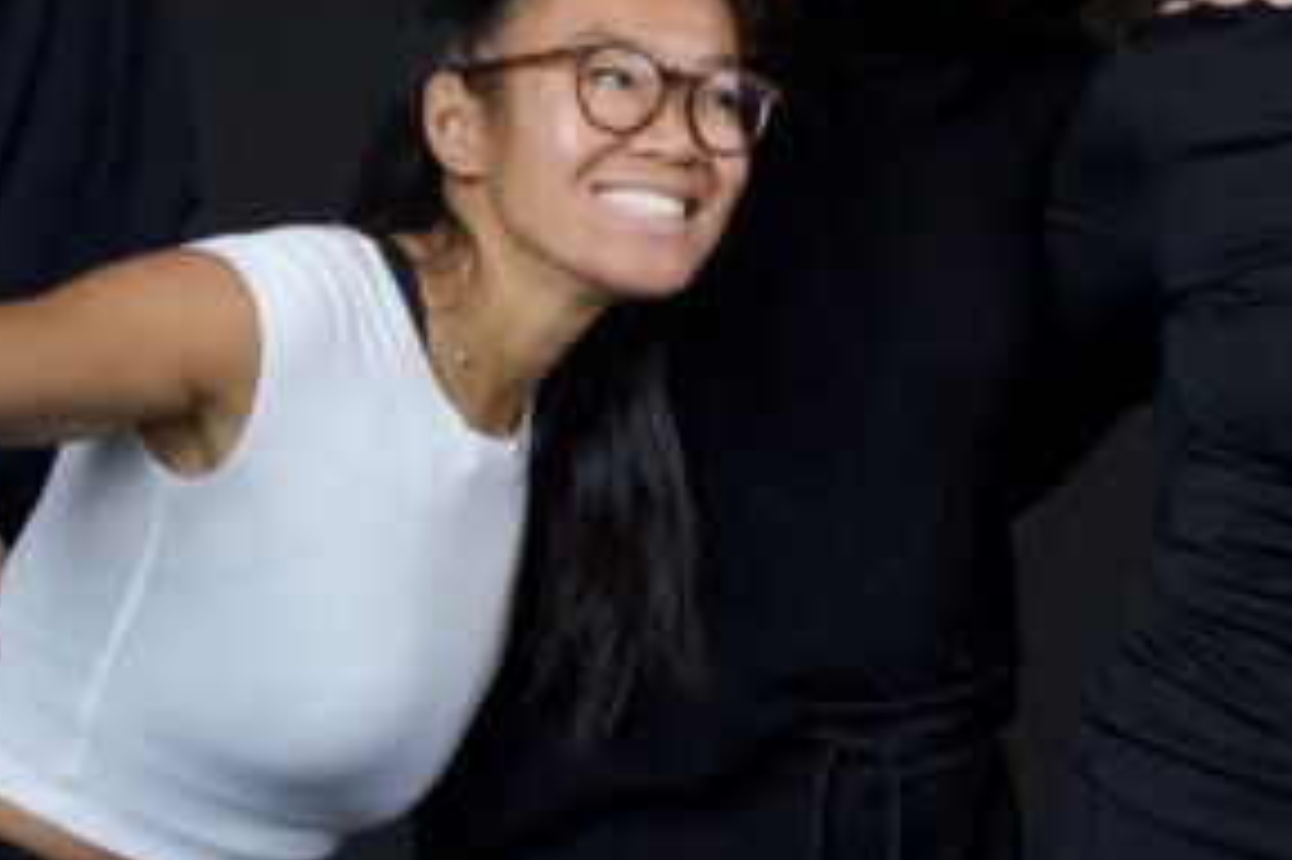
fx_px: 8716
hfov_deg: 8.3
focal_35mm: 243
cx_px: 1801
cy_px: -173
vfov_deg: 5.6
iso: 4000
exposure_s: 1/160
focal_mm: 68
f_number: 5.6
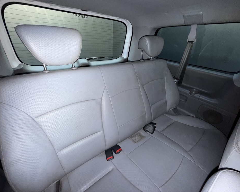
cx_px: 121
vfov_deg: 84.0
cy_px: 93
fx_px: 107
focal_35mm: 15
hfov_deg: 96.8
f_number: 2.2
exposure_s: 1/30
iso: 160
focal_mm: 2.22
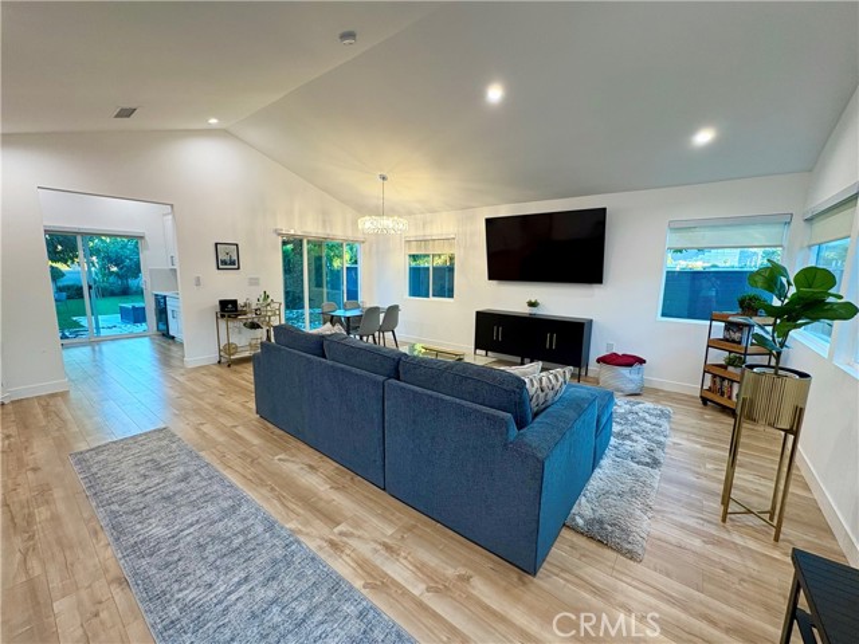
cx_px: 430
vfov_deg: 85.7
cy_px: 322
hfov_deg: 102.1
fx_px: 347
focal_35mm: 14
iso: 160
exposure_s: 1/60
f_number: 2.2
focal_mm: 2.22
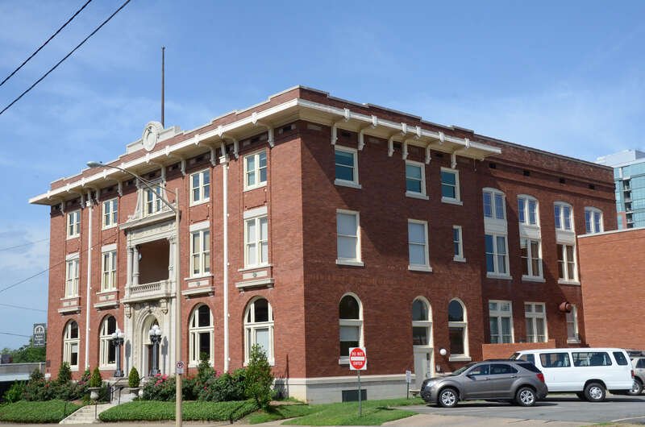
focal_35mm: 48
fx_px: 858
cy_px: 214
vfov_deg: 28.0
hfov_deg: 41.2
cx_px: 322
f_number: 11
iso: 320
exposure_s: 1/400
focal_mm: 32
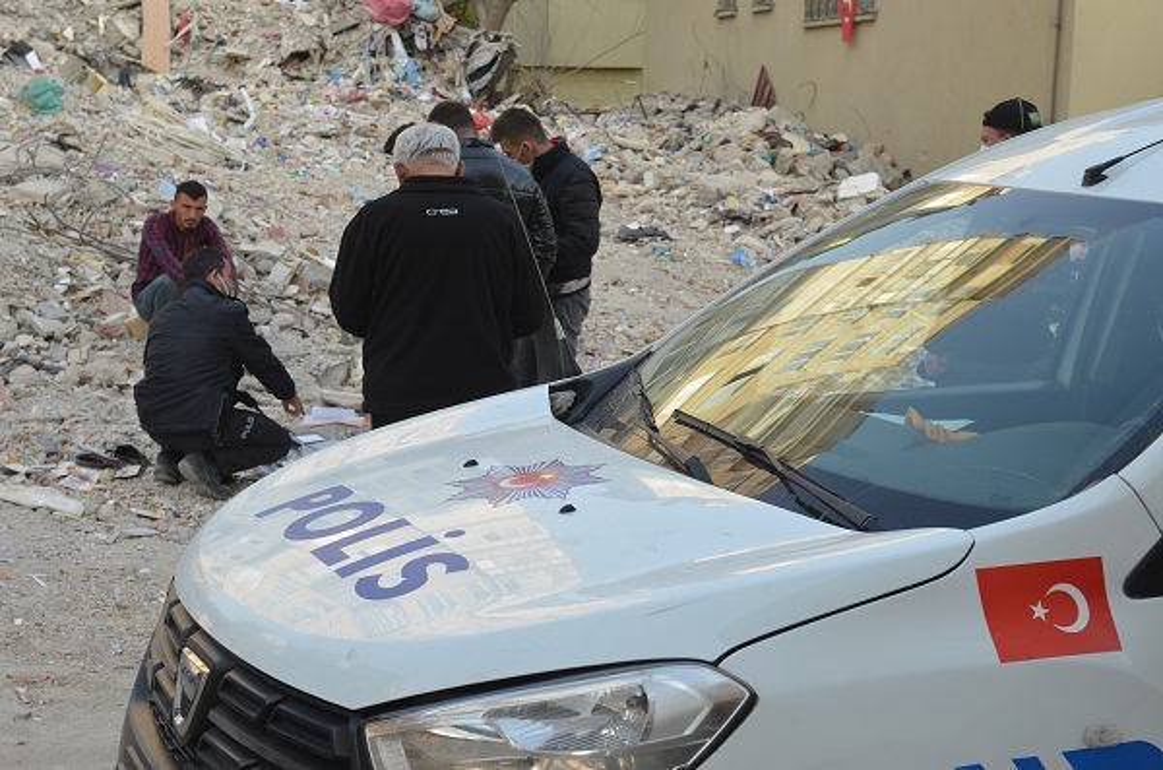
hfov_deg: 30.6
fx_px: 2127
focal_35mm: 66
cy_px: 385
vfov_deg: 20.5
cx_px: 582
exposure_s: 1/200
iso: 200
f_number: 7.1
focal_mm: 44
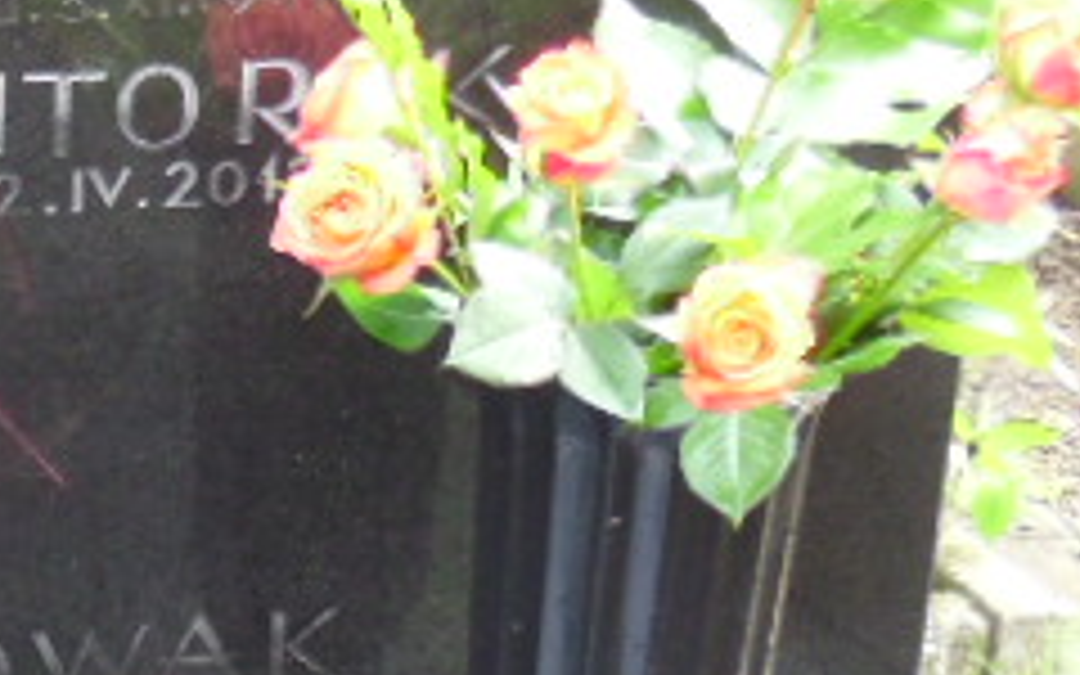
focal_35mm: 140
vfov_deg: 9.2
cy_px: 914
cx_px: -468
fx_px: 4121
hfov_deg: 14.1
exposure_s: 1/43
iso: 100
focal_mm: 5.6
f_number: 3.3
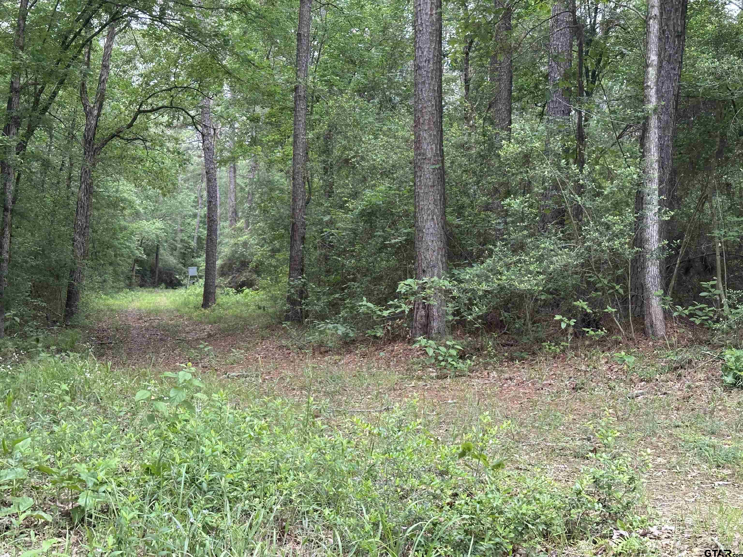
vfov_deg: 30.3
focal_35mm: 48
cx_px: 372
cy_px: 278
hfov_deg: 39.7
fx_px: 1030
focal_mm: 6.86
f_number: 1.78
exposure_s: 1/192
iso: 50
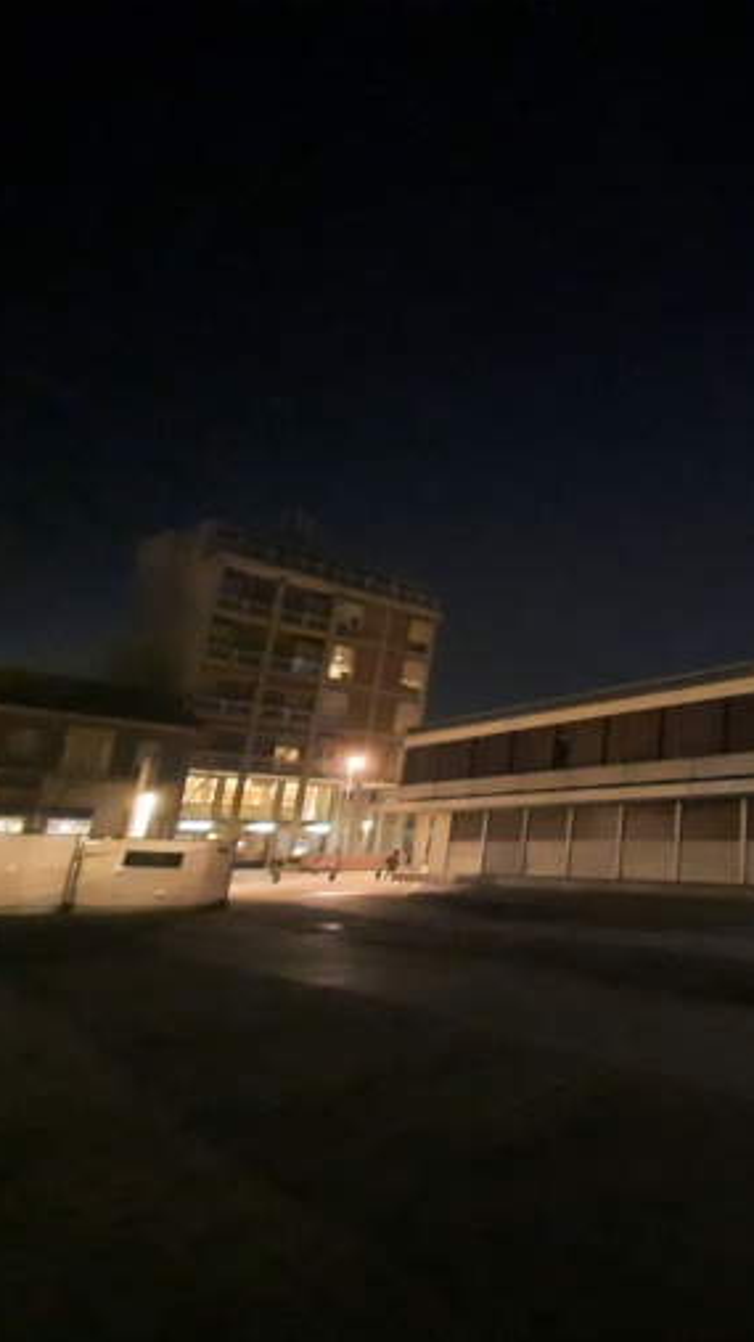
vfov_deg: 89.6
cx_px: 841
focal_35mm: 19
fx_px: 676
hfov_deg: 43.9
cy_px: 670
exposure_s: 1/8
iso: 1600
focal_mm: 1.74
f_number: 2.2
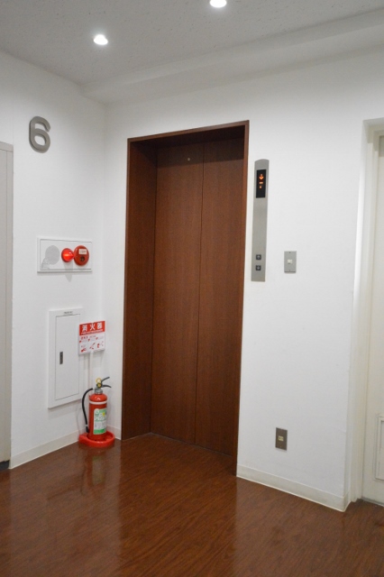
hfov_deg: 43.6
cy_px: 288
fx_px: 480
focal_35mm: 30
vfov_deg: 62.0
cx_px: 192
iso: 6400
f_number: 3.5
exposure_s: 1/125
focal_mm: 20
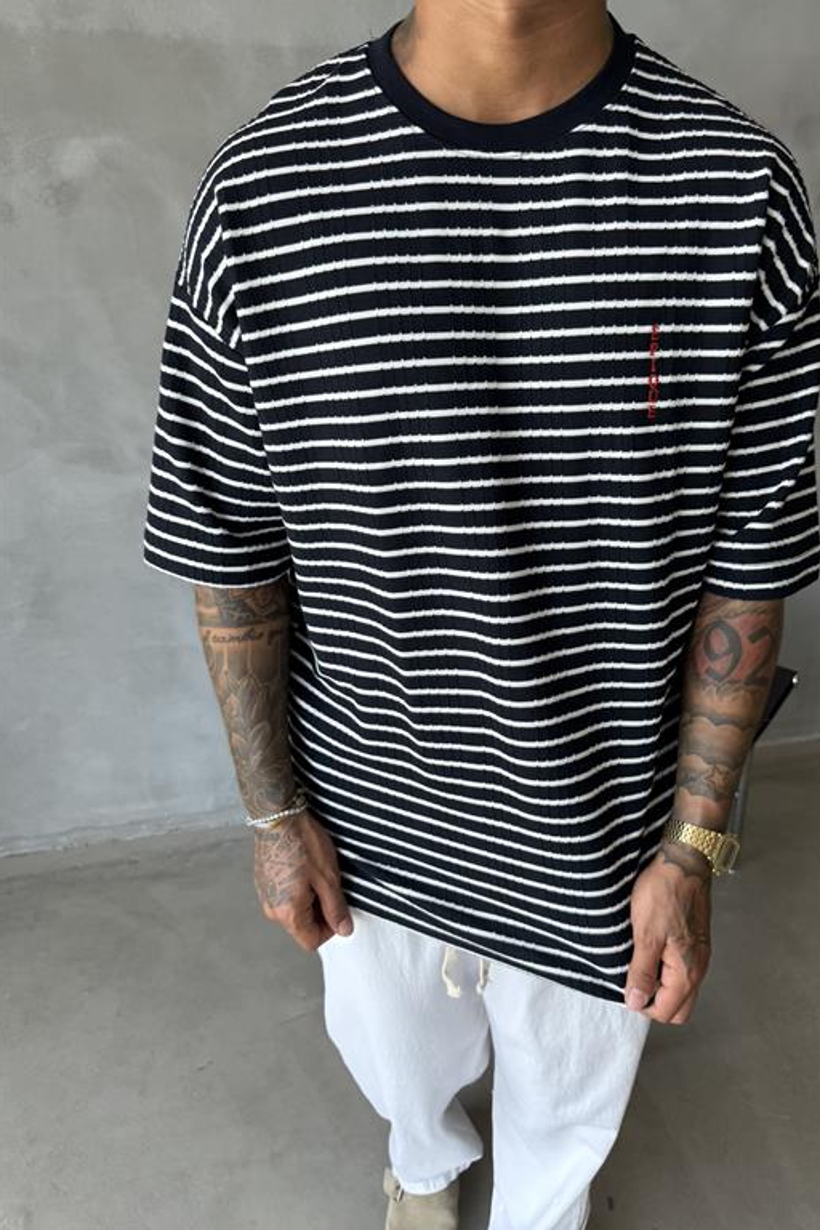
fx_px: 888
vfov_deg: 69.4
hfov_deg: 49.3
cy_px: 602
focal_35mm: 26
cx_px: 479
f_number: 1.78
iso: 80
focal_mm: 6.76
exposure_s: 1/246
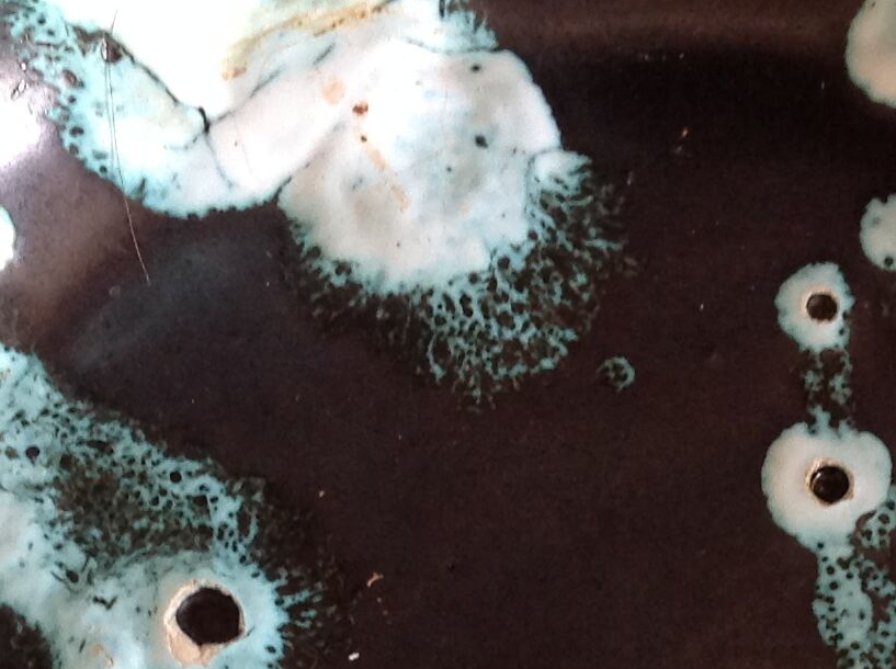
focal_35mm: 111
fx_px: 2868
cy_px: 993
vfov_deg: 12.7
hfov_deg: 17.7
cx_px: 543
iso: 125
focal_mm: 4.28
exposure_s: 1/15
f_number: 2.4
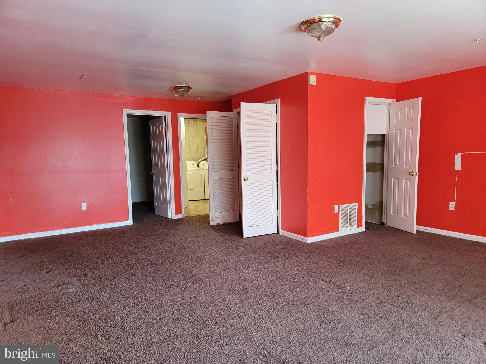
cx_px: 243
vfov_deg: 56.8
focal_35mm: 24
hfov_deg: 71.6
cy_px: 182
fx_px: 337
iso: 250
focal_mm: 6.7
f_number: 1.8
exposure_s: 1/60
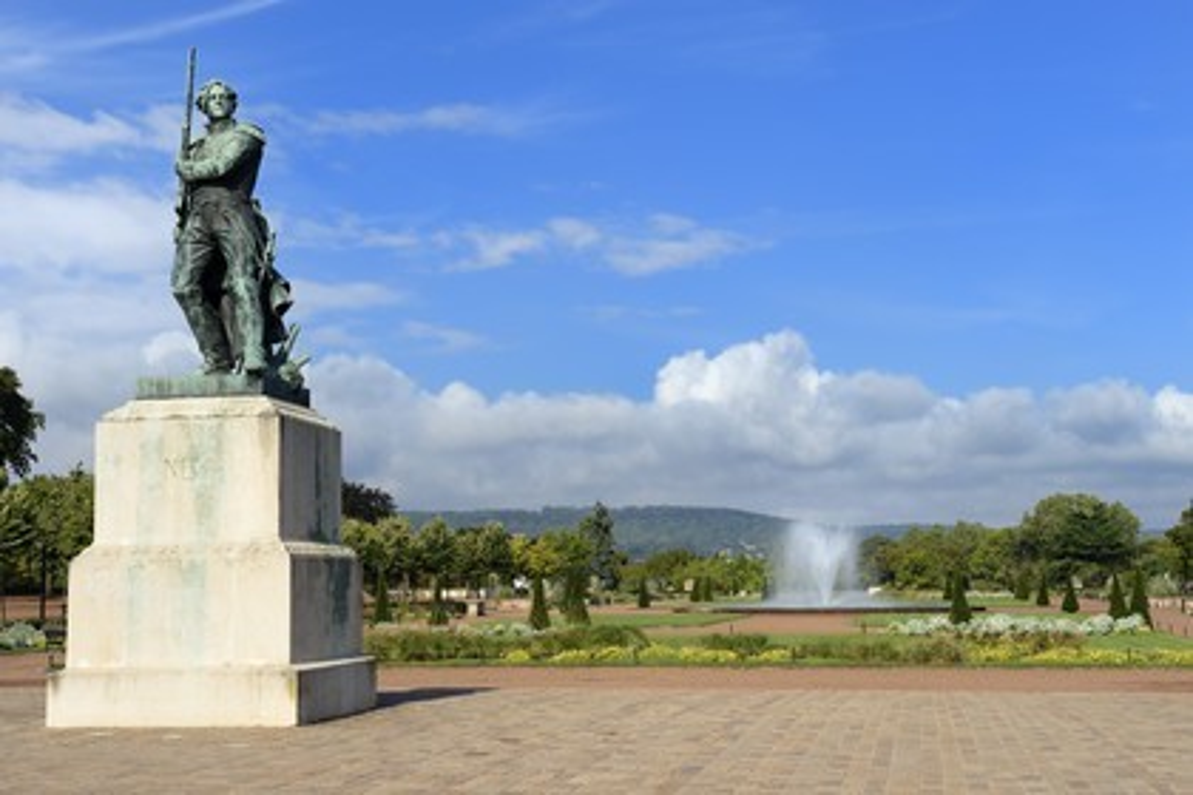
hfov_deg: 35.6
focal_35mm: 56
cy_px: 398
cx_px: 596
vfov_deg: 24.2
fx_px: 1856
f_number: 14
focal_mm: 56
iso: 200
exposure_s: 1/200
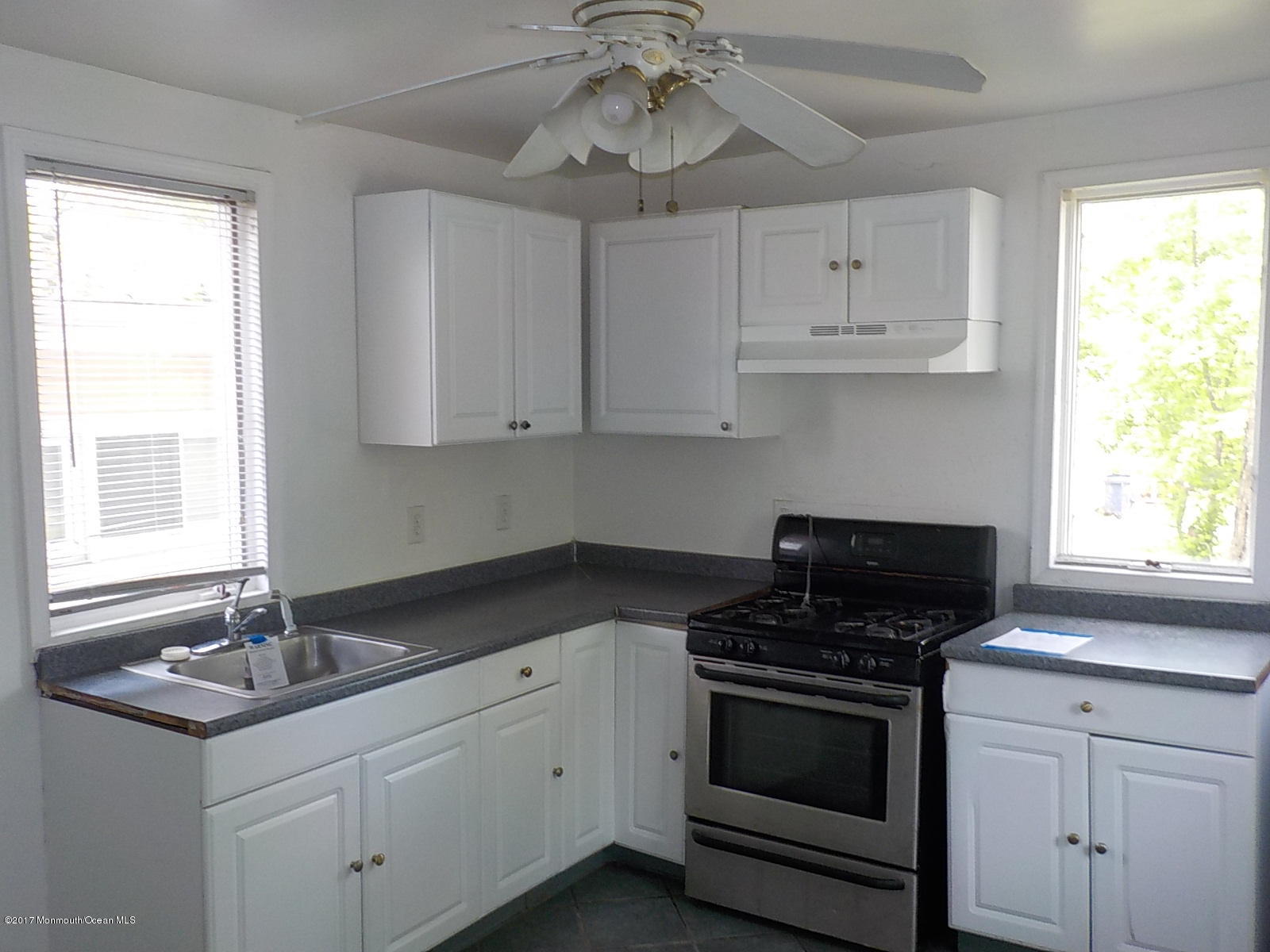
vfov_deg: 46.8
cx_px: 635
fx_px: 1101
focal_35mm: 30
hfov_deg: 60.0
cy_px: 476
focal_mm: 4.1
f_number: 3.3
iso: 160
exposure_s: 1/30
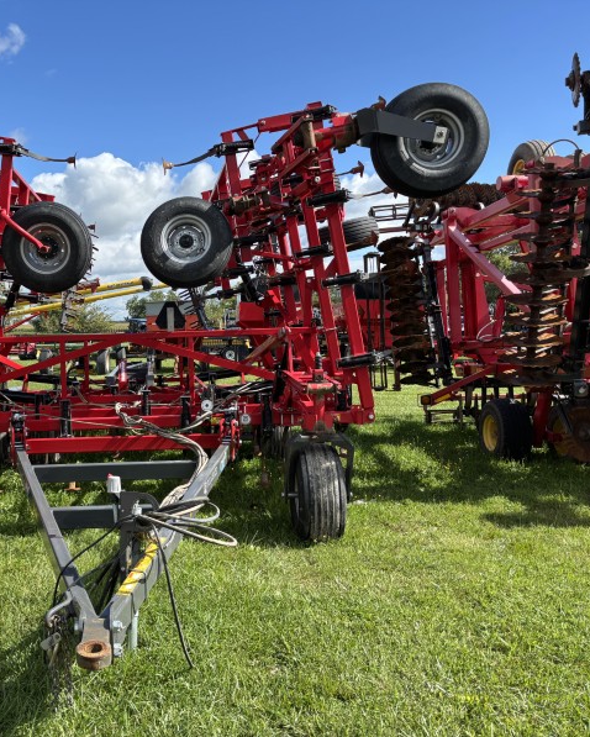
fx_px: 742
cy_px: 369
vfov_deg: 52.8
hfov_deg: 42.0
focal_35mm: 34
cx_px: 143
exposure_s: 1/1695
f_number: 1.6
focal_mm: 5.96
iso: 50
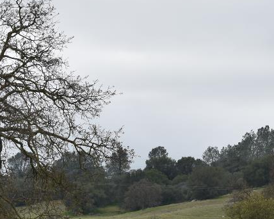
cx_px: 457
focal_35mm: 173
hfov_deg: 10.6
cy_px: 200
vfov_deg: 8.9
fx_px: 1399
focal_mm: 35
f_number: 6.3
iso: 100
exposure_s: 1/250
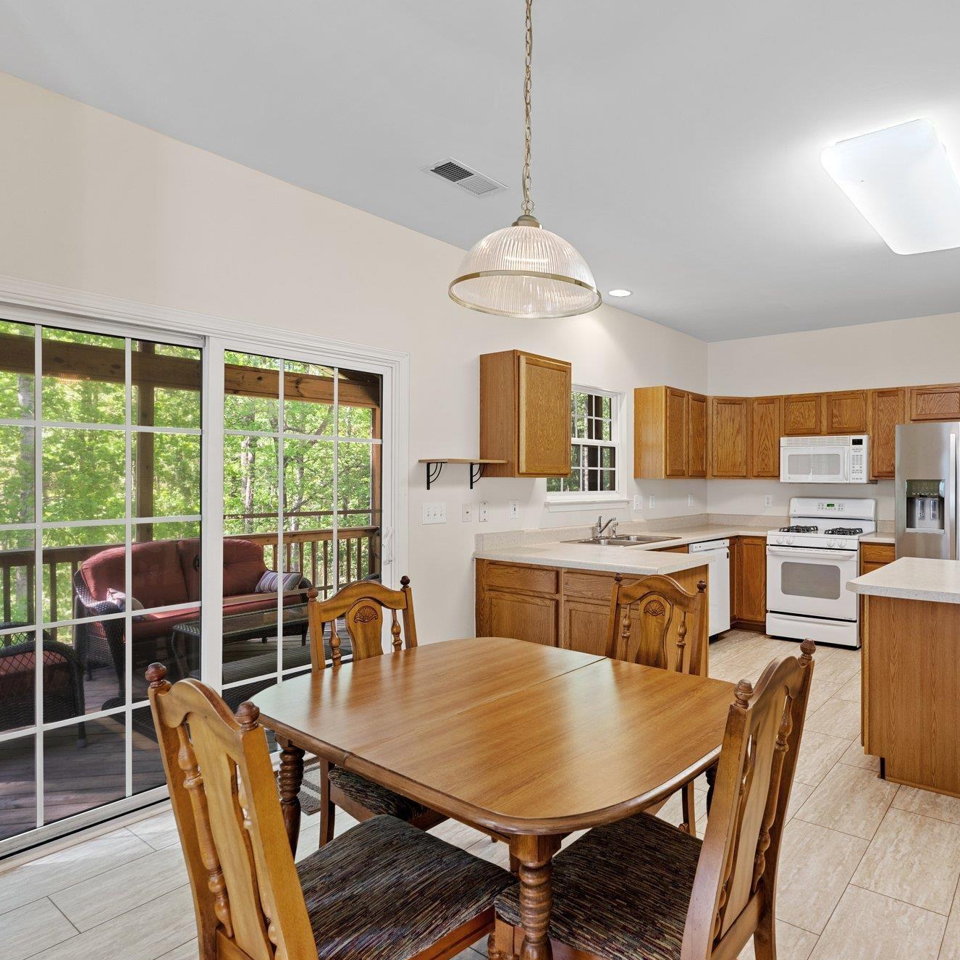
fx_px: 659
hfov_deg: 70.1
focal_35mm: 21
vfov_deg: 72.1
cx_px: 638
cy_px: 475
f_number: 8
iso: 250
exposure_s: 1/8
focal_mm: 16
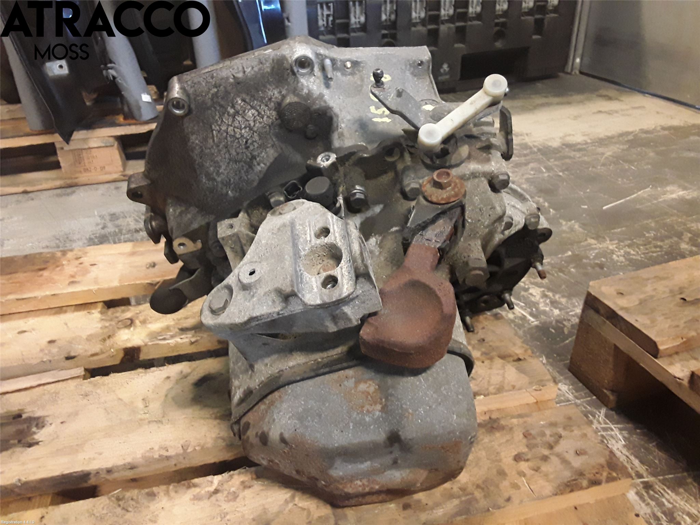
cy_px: 262
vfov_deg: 49.7
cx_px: 350
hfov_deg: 63.4
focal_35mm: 28
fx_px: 566
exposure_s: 1/25
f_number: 1.9
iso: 200
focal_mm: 2.91
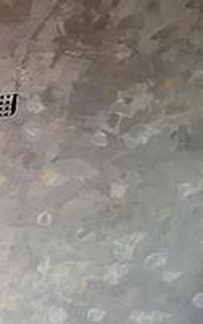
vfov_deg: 32.6
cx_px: -313
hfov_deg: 13.9
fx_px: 487
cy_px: 353
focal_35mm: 55
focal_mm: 1.74
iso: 160
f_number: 2.2
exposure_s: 1/33
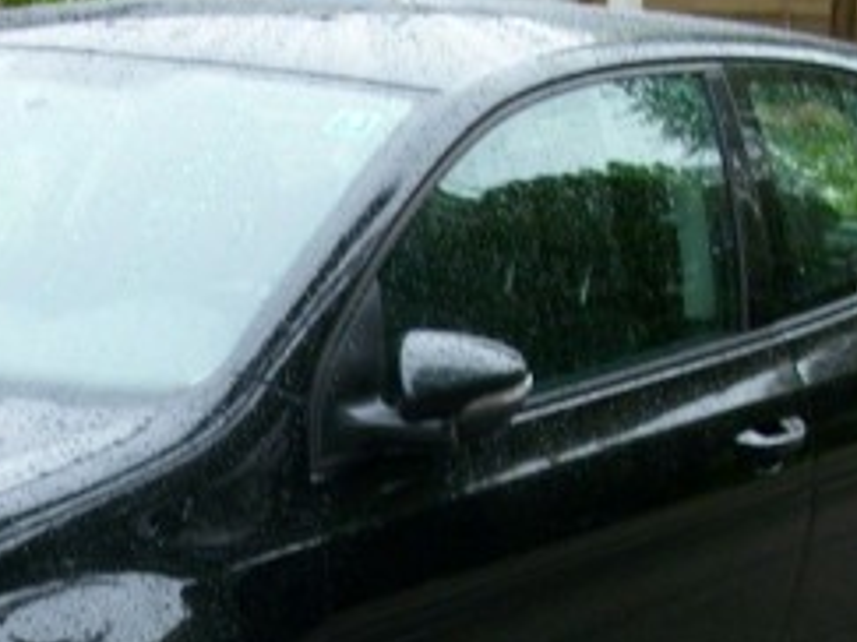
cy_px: 762
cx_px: 56
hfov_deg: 17.3
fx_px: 2771
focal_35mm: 112
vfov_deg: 12.9
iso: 80
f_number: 2.9
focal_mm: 5.7
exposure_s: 1/109
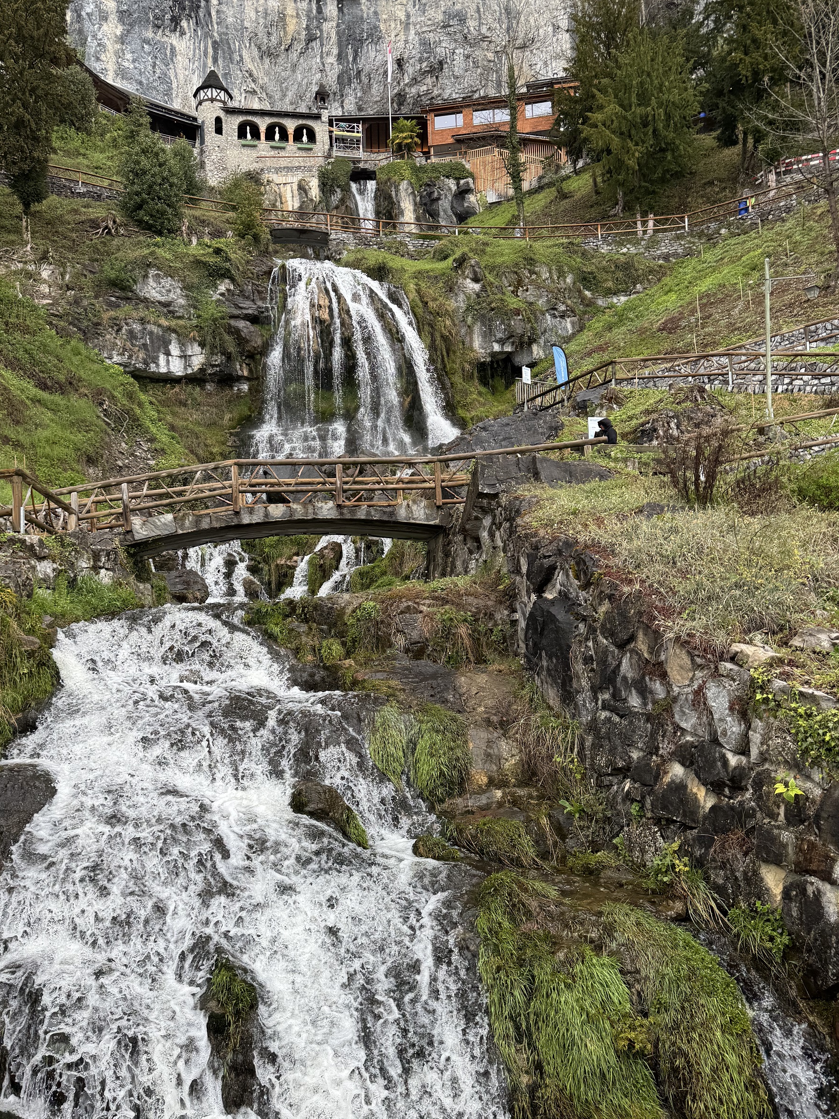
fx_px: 937
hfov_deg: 48.2
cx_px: 382
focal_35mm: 29
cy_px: 592
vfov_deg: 61.6
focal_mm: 6.76
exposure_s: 1/633
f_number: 1.78
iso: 80
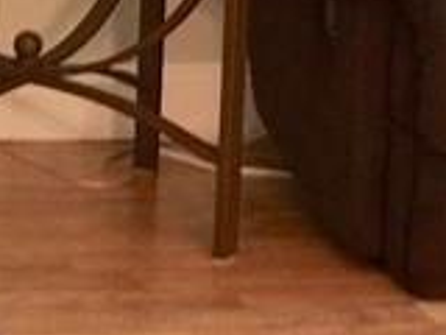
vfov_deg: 8.0
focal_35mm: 186
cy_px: 67
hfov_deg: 10.5
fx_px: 2396
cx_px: -11
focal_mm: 4.15
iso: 100
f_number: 2.2
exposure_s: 1/4
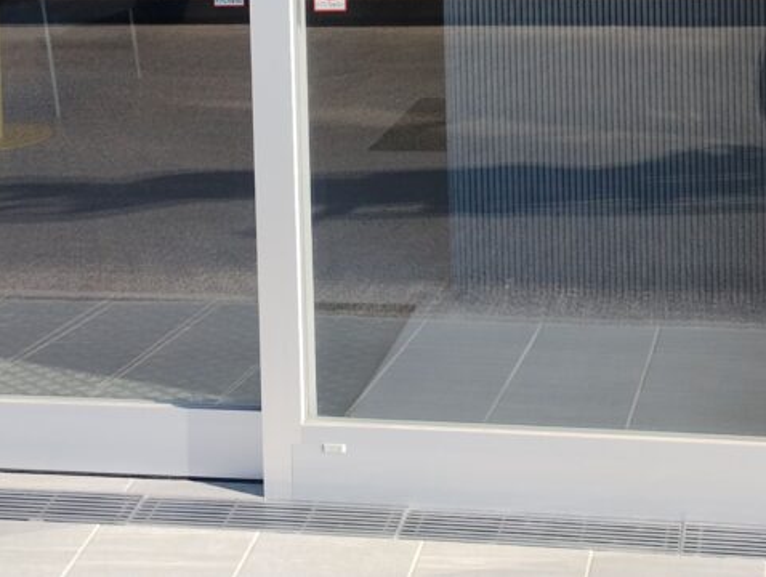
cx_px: 511
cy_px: -194
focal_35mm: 75
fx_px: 1662
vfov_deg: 18.2
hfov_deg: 25.8
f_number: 1.8
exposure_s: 1/271
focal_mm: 4.27
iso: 100
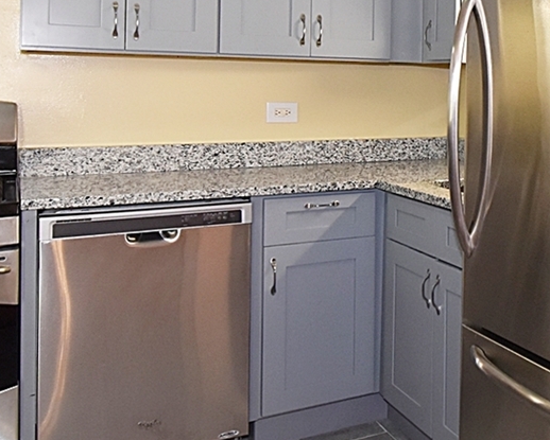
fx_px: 717
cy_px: 77
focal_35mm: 44
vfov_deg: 33.0
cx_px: 496
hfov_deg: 39.0
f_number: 5
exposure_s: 1/100
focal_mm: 10
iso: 800
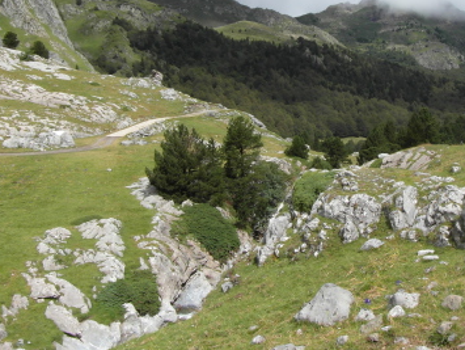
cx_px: 324
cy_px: 109
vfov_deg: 39.1
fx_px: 484
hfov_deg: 50.0
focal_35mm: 36
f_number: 6.6
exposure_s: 1/250
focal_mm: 4
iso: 80
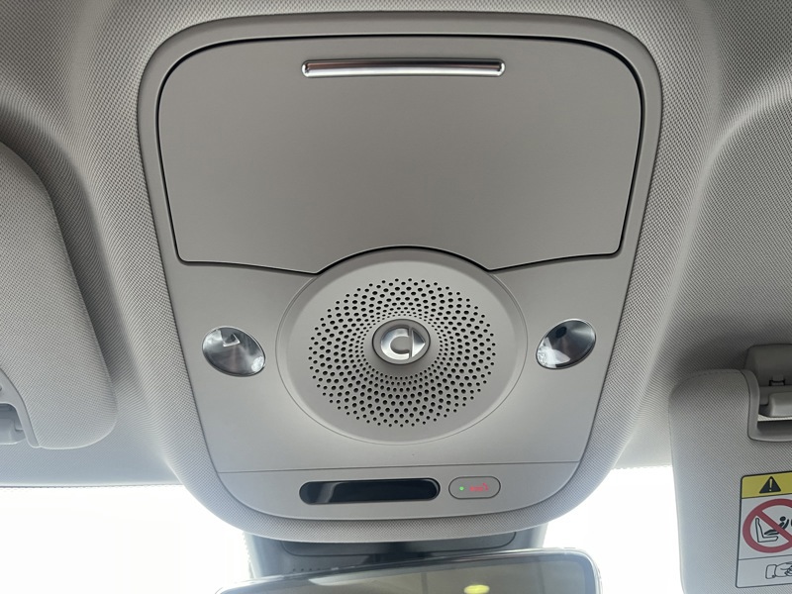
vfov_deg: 54.9
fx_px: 572
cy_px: 297
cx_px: 396
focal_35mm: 25
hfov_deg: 69.4
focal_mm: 5.1
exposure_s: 1/59
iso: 320
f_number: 1.6
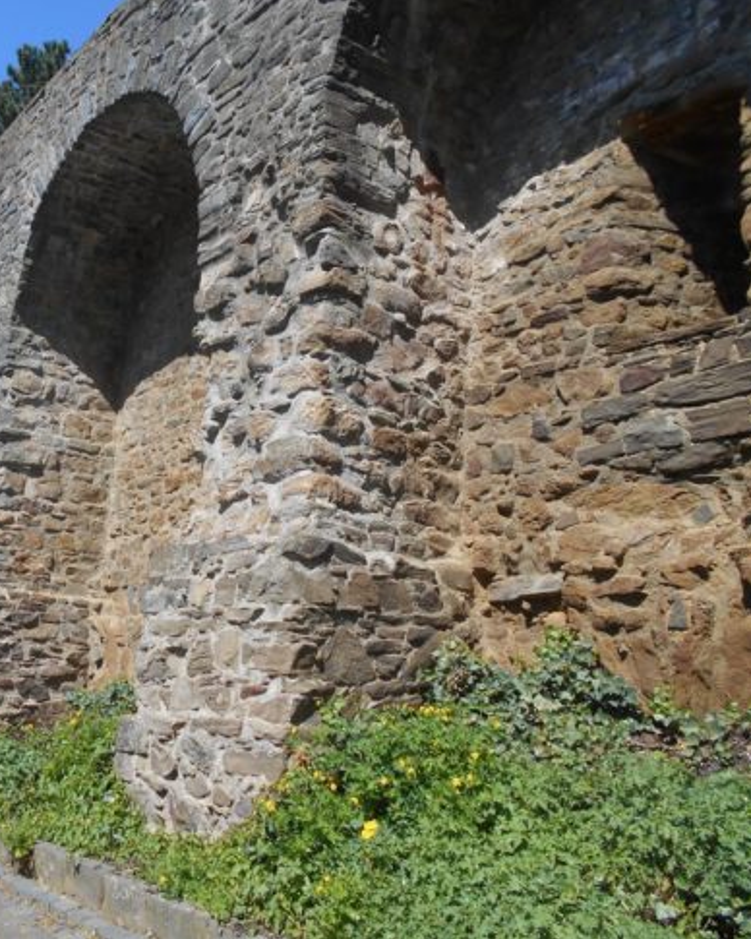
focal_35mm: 34
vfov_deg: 52.8
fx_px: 945
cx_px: 137
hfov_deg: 41.3
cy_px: 469
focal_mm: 4.6
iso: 80
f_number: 3.2
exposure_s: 1/640
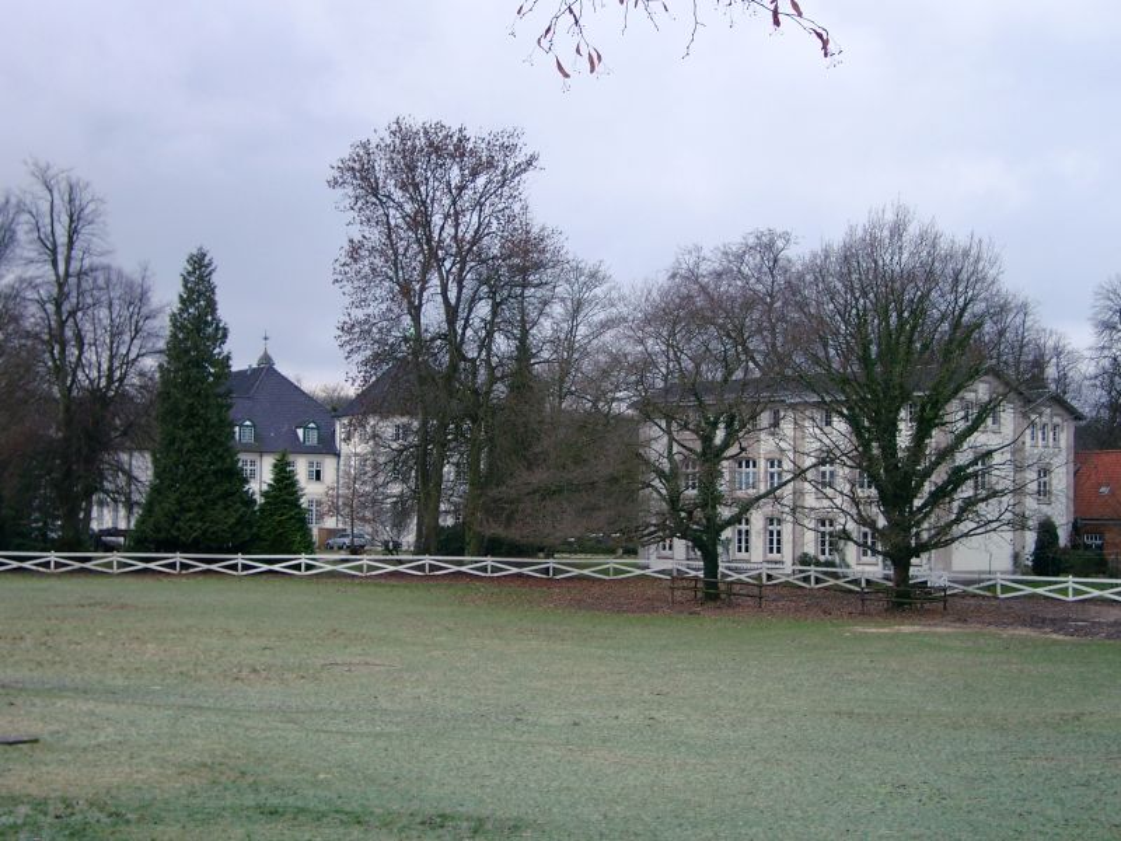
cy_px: 420
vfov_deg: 24.4
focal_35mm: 60
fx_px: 1943
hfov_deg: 32.2
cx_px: 560
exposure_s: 1/73.5
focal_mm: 12.52
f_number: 2
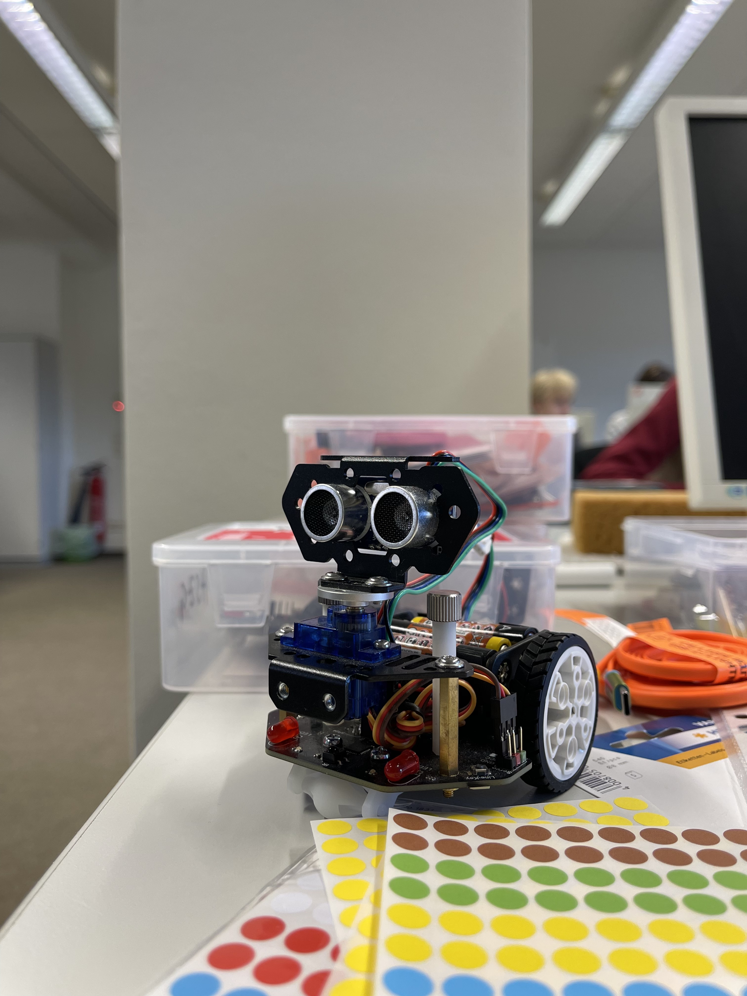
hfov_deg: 53.1
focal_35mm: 26
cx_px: 374
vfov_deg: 67.3
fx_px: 748
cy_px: 498
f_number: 1.6
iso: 125
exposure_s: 1/100
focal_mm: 5.1
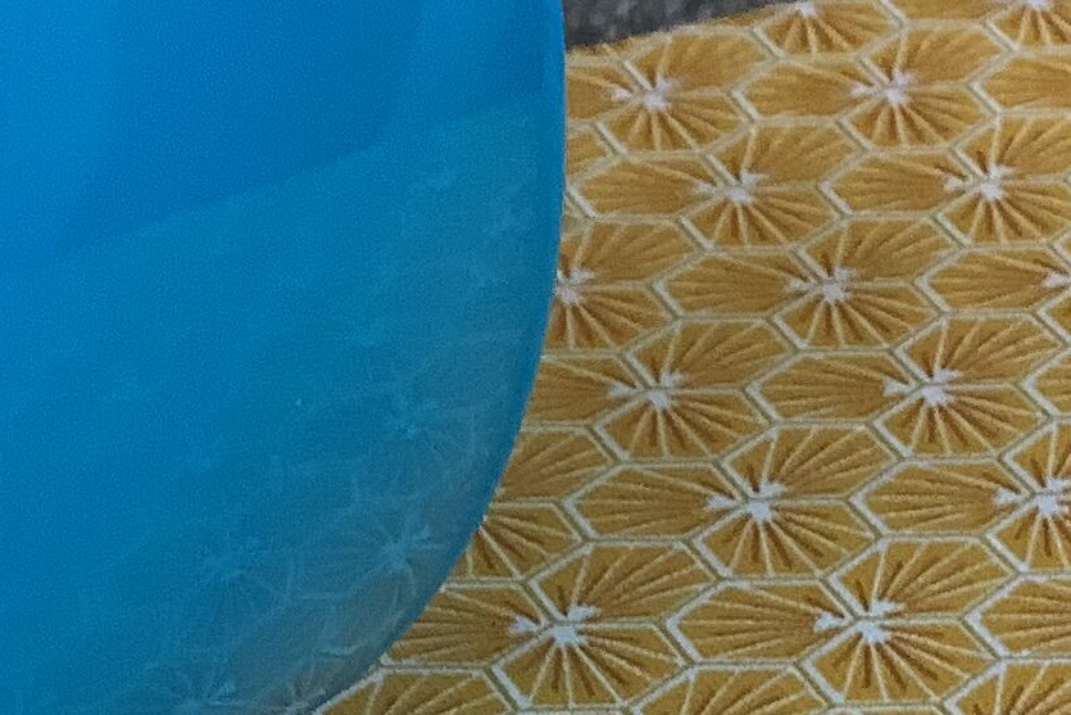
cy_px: 1356
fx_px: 3749
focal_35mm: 126
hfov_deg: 15.5
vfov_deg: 10.2
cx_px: 1349
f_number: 2.4
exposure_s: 1/50
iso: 50
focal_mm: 3.3
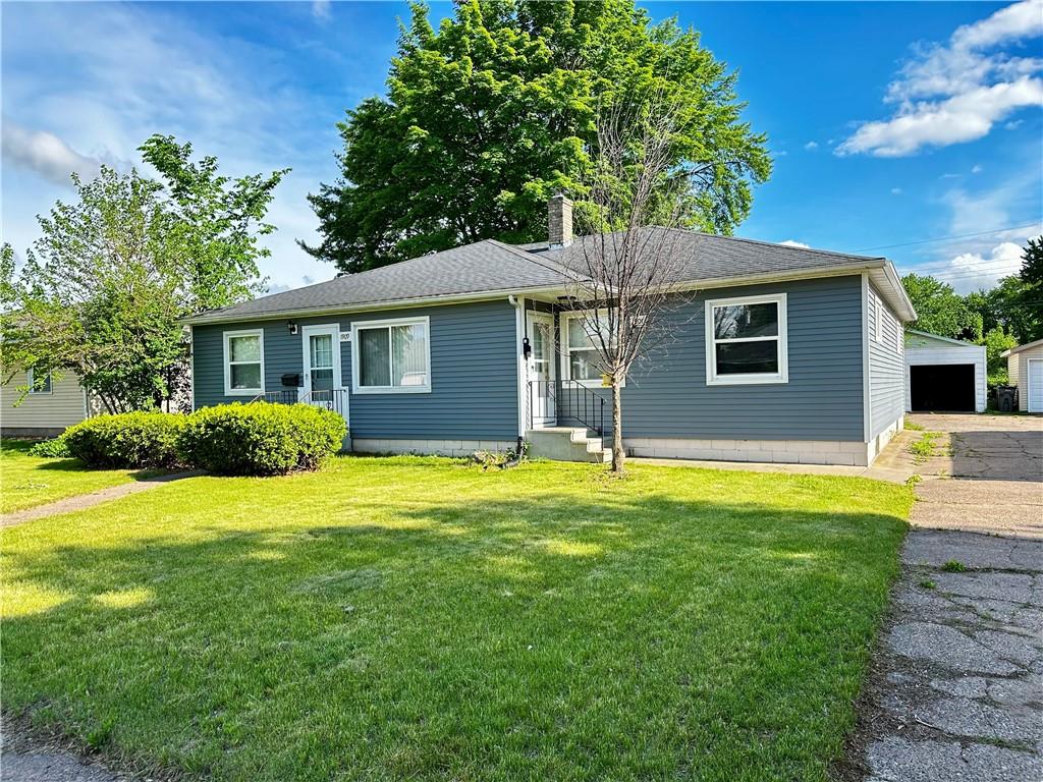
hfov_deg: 71.6
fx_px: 723
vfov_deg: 56.8
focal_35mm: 24
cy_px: 391
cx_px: 522
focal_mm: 6.86
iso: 80
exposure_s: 1/1062
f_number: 1.78
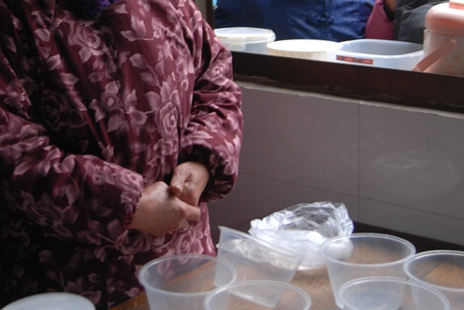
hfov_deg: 20.5
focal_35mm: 99
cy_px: 52
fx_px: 1277
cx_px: 133
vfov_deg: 13.8
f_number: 3.2
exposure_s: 1/40
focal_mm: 32
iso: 200
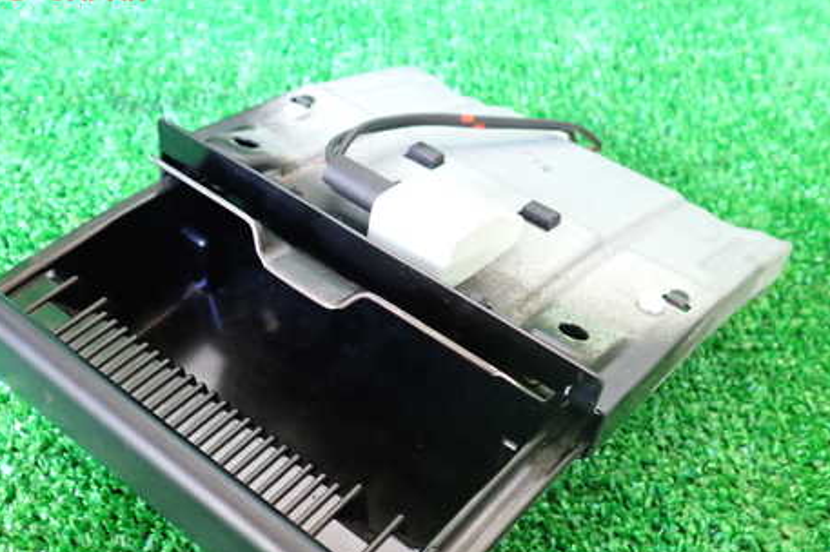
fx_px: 945
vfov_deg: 32.3
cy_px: 374
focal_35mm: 41
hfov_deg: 47.3
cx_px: 361
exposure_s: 1/30
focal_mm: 5.4
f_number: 2.3
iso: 400
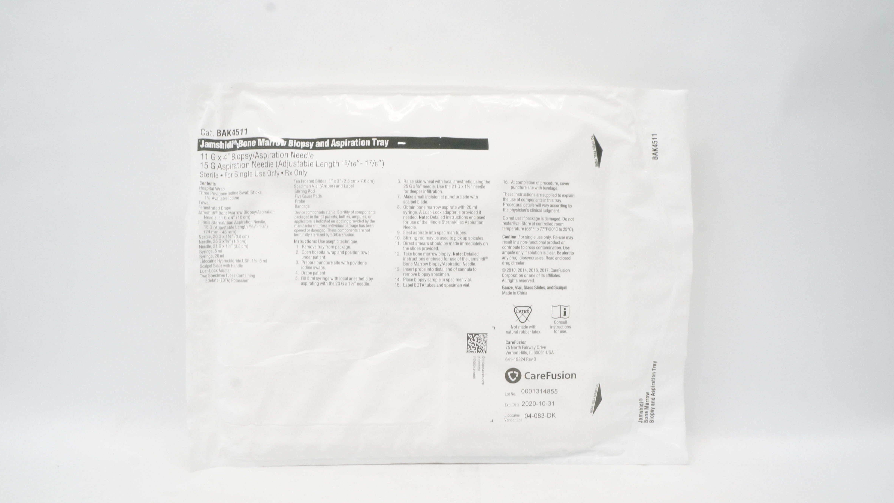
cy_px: 267
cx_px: 439
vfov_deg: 40.2
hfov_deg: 66.1
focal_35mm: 29
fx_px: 687
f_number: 13
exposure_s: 1/30
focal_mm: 18
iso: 1600
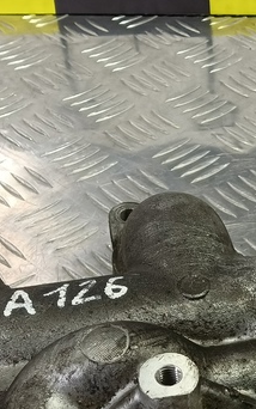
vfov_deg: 27.6
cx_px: 301
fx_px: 814
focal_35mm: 73
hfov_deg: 17.1
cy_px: 328
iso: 122
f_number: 1.6
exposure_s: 1/50
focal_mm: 4.11
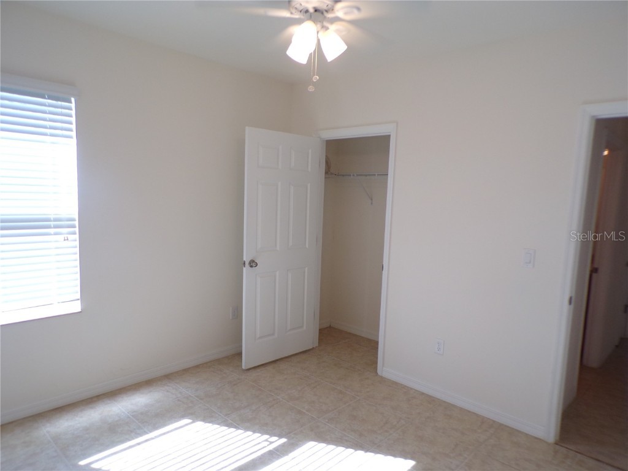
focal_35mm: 24
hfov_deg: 71.6
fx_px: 435
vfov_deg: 56.8
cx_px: 314
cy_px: 236
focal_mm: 4.3
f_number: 3
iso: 100
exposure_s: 1/70
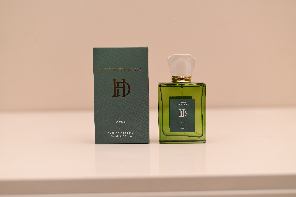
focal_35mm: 50
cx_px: 148
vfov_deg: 27.0
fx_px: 411
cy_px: 98
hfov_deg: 39.6
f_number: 2.8
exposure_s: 1/200
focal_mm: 50
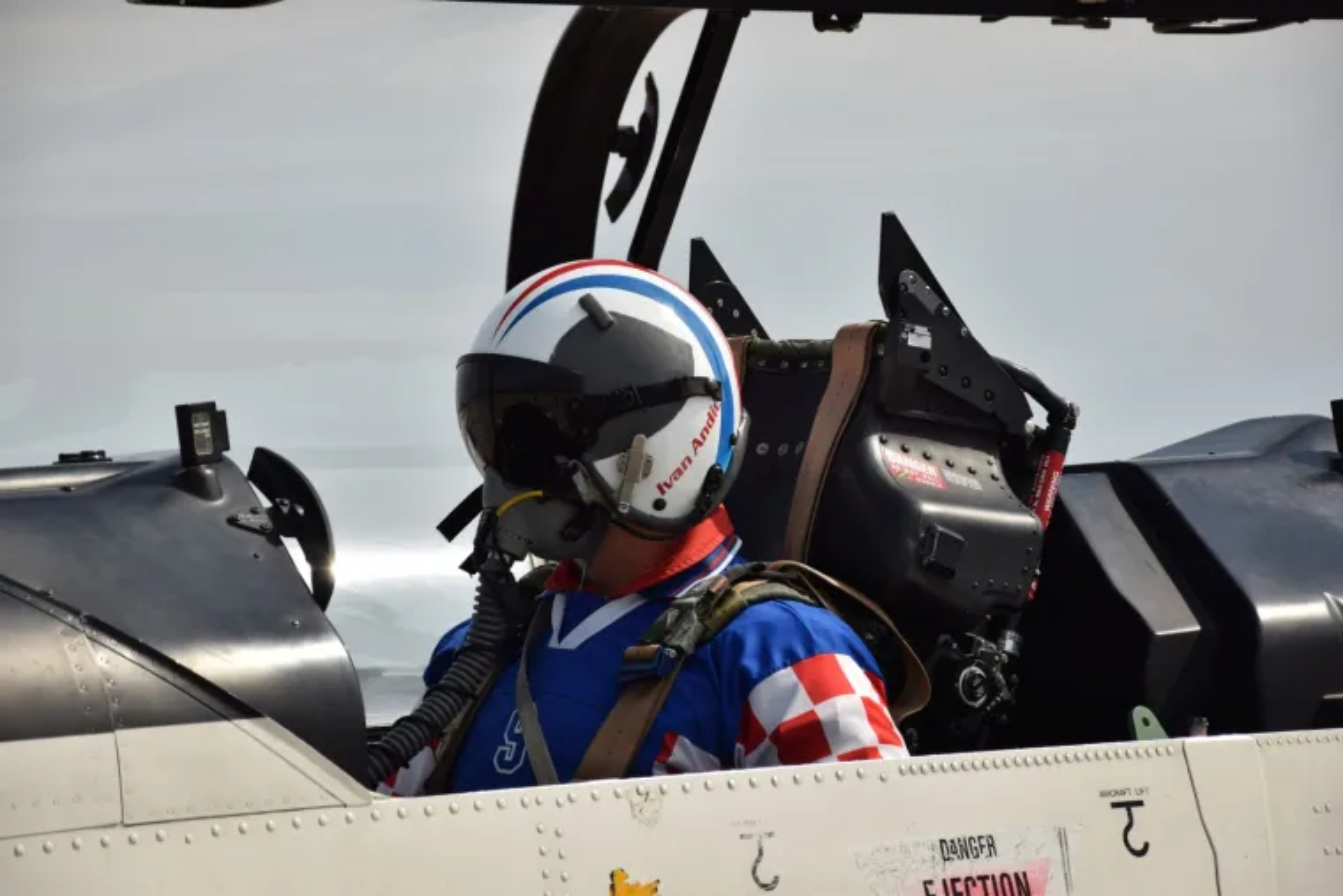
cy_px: 448
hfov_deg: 13.0
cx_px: 672
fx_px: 5876
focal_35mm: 158
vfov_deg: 8.7
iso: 100
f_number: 7.1
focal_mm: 105
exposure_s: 1/800
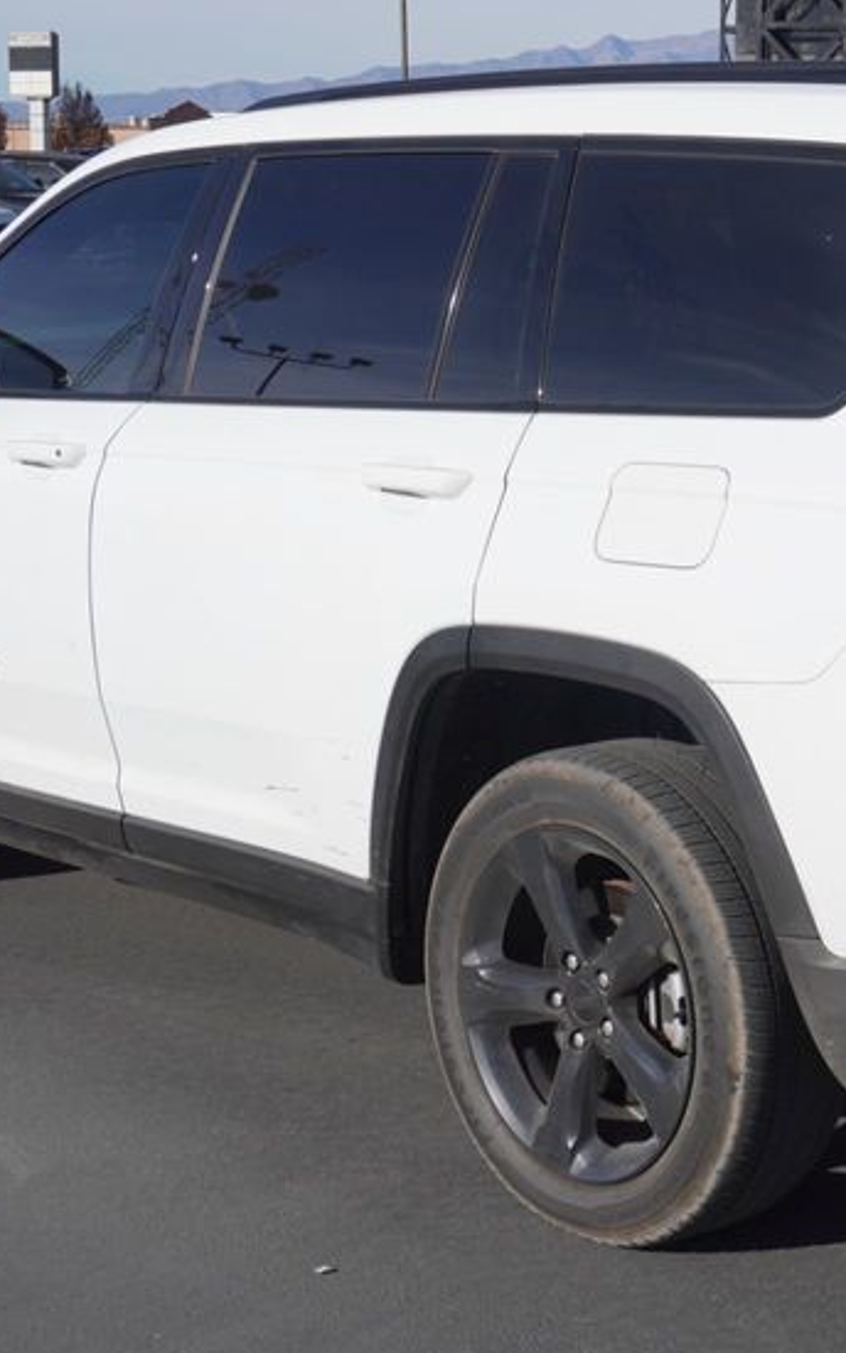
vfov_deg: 27.8
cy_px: 676
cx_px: 716
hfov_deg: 17.4
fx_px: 2728
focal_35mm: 74
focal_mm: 26
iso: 100
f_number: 8
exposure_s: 1/400
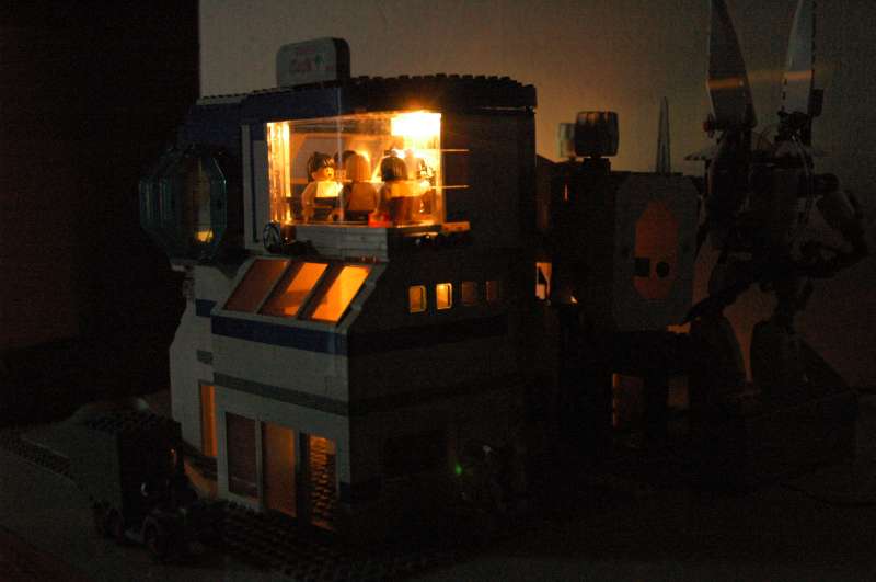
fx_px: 1239
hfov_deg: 38.9
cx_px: 438
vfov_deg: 26.4
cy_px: 291
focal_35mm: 51
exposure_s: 1/8
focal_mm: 34
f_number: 4.2
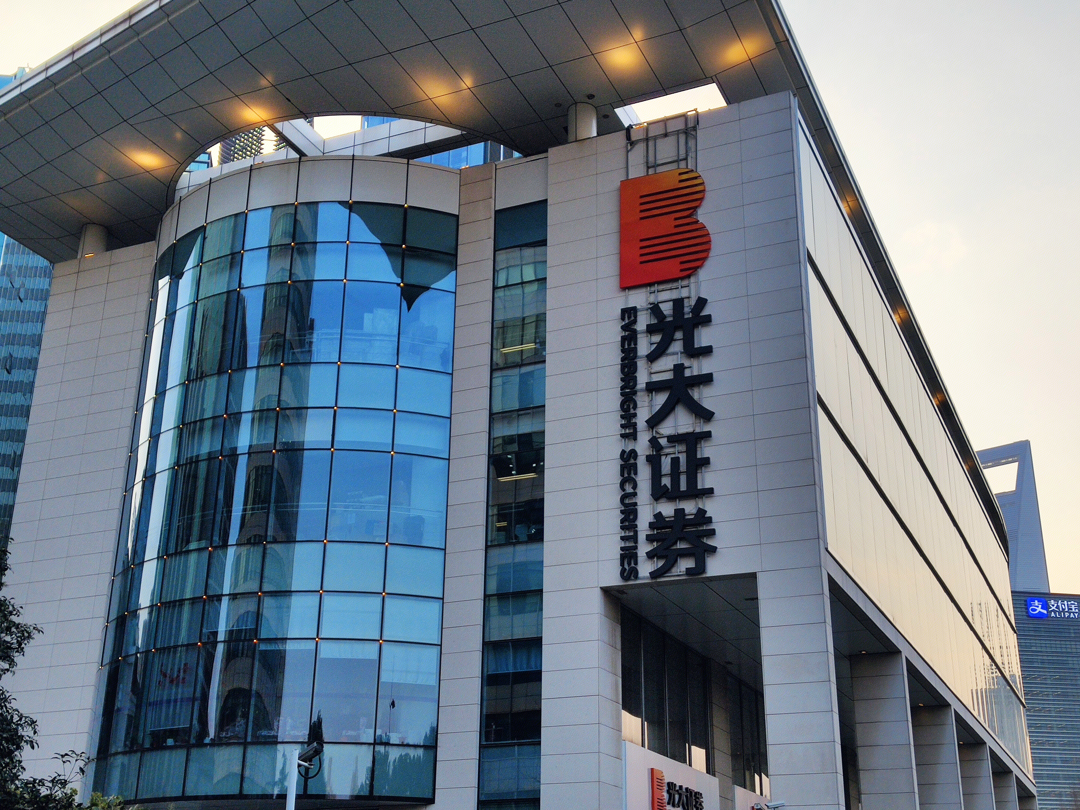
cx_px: 540
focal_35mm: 42
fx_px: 1310
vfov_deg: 34.3
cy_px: 405
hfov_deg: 44.8
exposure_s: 1/950
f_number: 1.75
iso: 112
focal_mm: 4.75
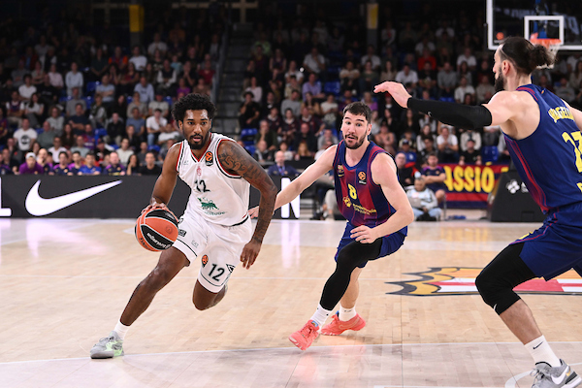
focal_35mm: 92
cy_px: 194
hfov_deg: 22.1
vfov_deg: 14.9
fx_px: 1487
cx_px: 291
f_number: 3.5
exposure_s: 1/1600
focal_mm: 92
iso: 2500
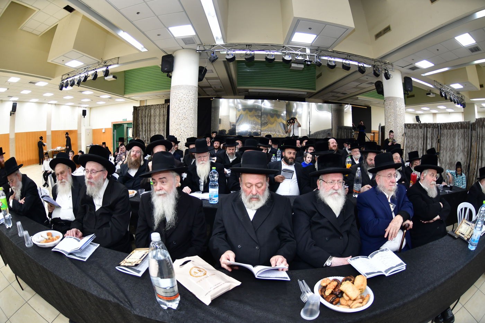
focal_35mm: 15
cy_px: 162
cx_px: 242
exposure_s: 1/100
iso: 640
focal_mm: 10.5
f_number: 5.6
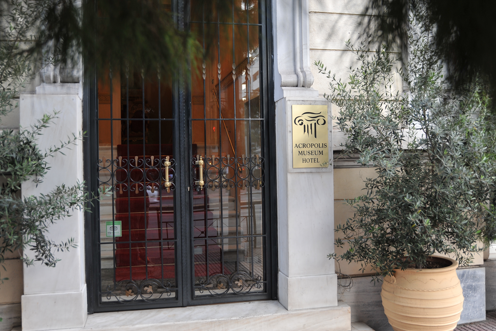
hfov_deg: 54.4
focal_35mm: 35
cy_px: 162
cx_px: 248
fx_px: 482
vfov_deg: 37.9
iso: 500
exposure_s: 1/80
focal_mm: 34
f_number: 3.5
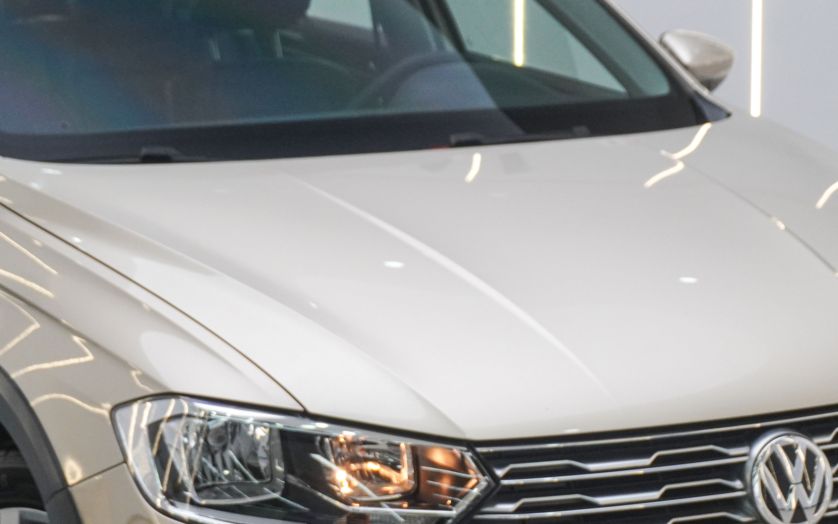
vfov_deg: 11.9
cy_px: 374
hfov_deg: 18.9
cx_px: 566
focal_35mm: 110
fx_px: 2510
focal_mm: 41
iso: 800
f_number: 6.3
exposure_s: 1/80
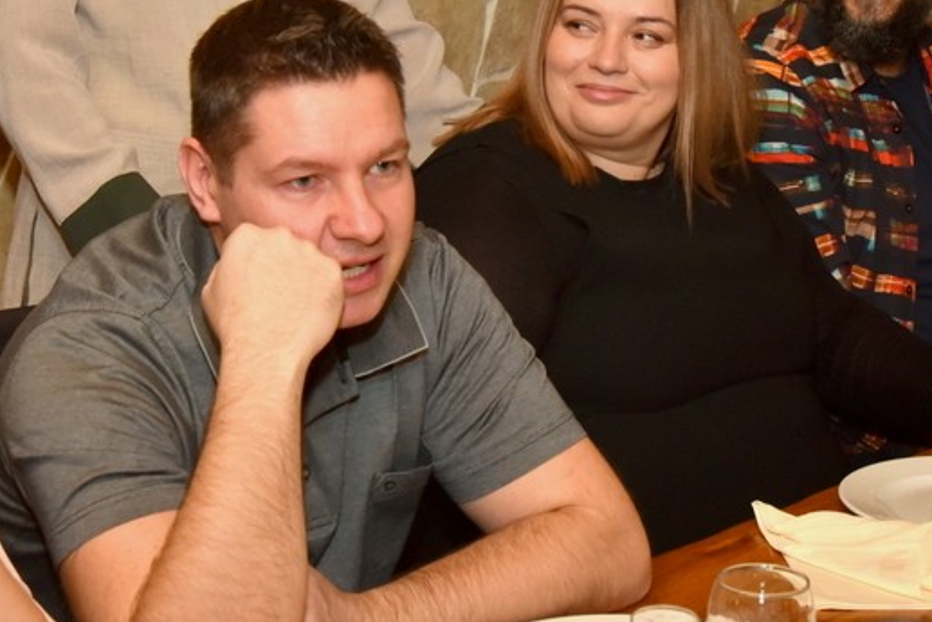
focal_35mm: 99
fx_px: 2564
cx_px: 608
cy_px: 32
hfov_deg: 20.5
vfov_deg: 13.7
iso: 1250
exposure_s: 1/160
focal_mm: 50
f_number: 7.1
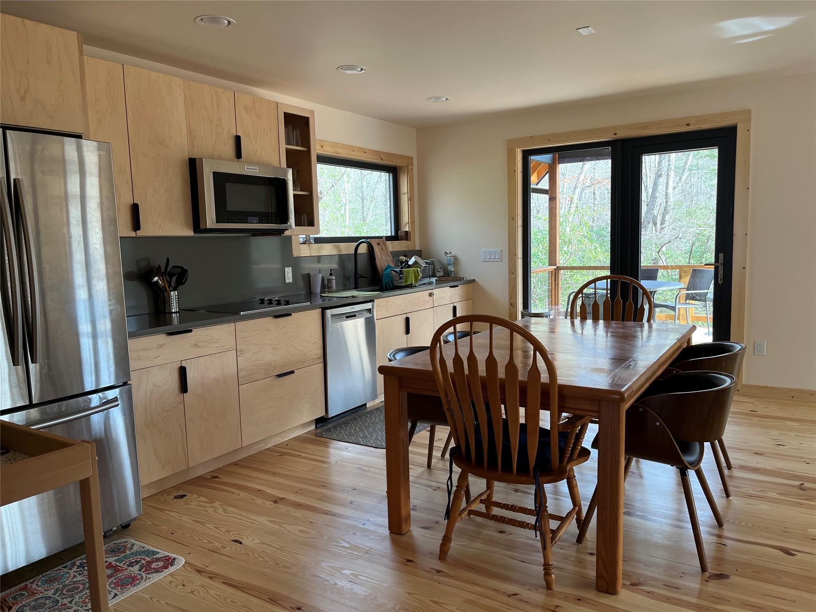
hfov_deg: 67.3
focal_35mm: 26
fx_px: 613
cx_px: 408
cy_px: 306
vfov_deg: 53.1
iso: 64
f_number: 1.6
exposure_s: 1/60
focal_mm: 5.1
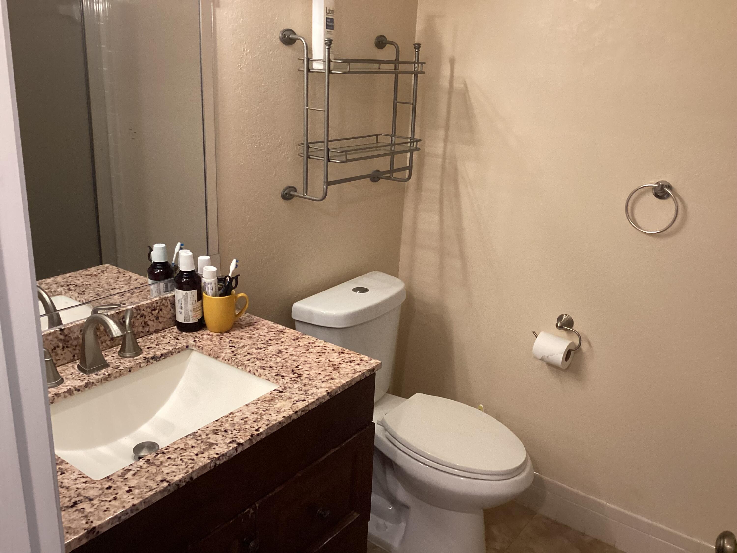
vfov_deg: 45.4
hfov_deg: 58.4
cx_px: 368
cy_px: 276
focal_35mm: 31
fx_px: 660
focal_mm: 3.3
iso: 250
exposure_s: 1/60
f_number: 2.4
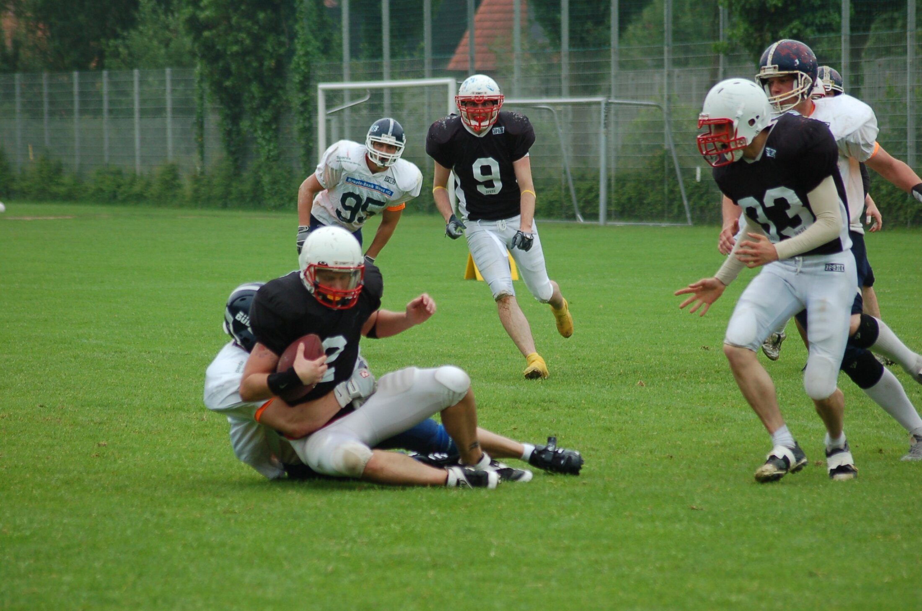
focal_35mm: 225
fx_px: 5752
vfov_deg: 6.1
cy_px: 306
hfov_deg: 9.2
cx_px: 461
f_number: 4.5
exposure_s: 1/1000
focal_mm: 150
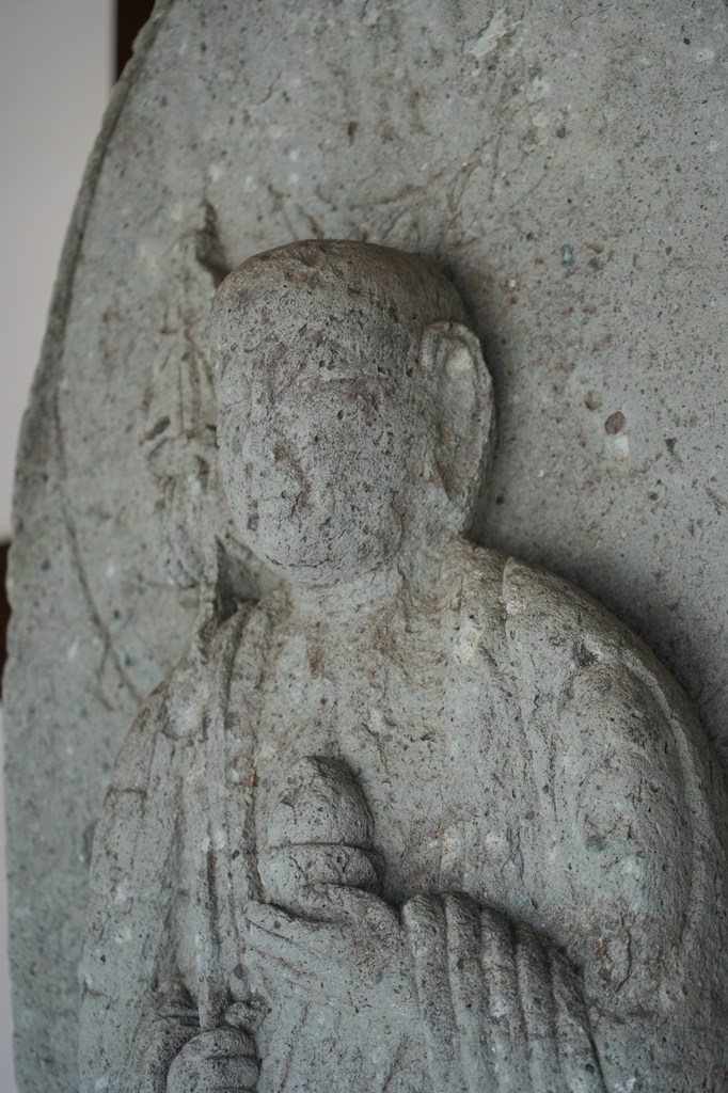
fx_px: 3187
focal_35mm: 105
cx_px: 364
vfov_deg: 19.5
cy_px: 546
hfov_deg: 13.0
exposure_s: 1/160
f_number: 4
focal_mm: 105
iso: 250
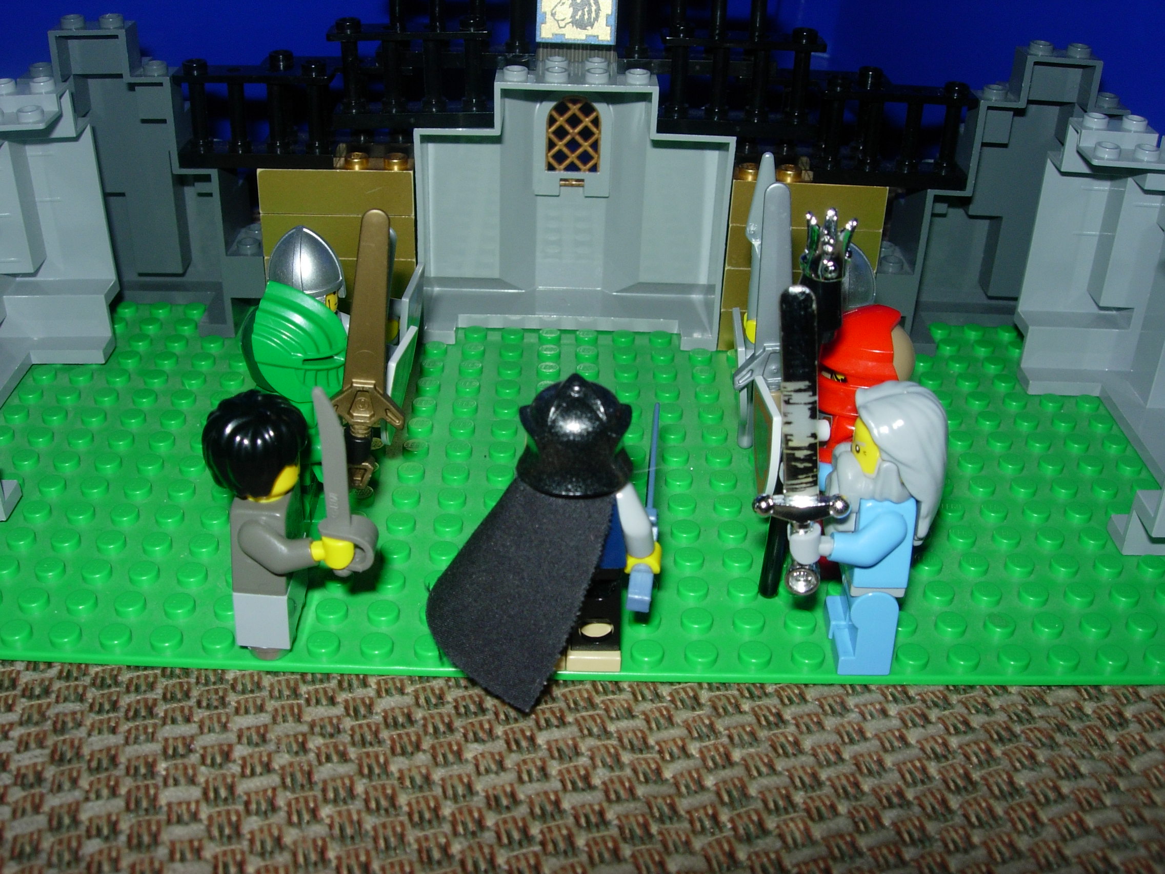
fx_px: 1279
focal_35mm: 38
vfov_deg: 37.7
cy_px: 437
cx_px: 582
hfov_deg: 49.0
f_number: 4.8
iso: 79
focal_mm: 7.8
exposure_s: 1/64
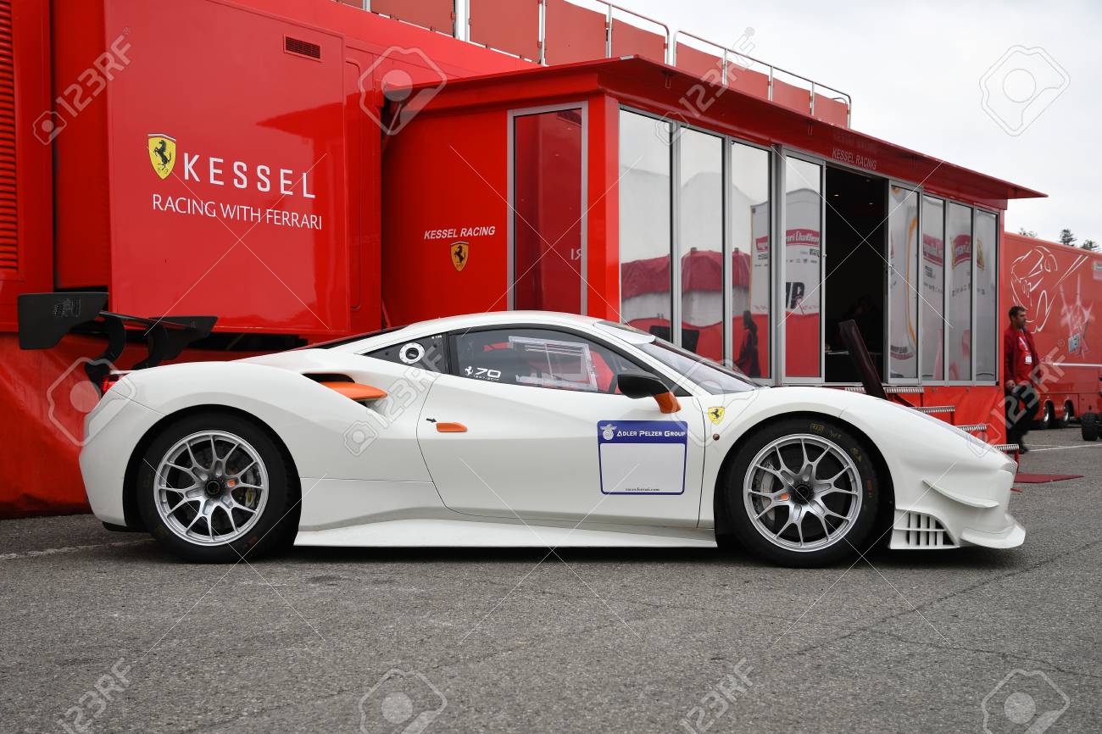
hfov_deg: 42.3
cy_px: 367
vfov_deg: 28.9
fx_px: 1423
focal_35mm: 46
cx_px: 551
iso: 100
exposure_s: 1/80
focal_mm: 31
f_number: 5.6
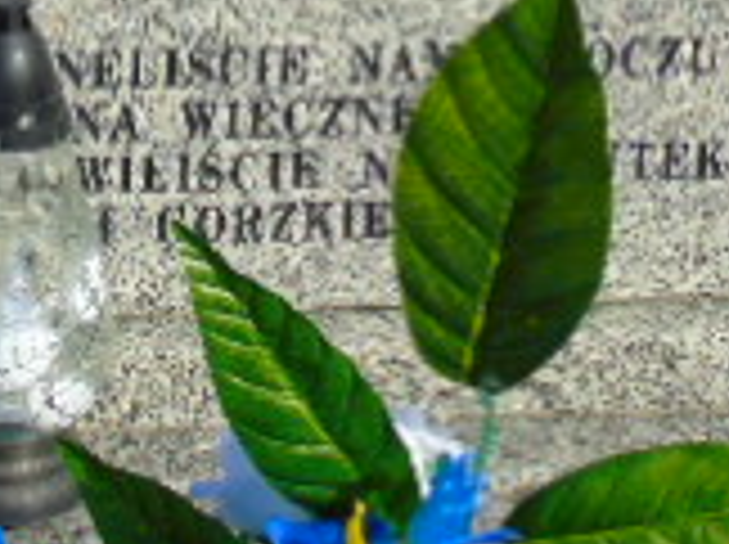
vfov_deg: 8.0
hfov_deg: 10.9
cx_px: 194
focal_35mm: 182
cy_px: -229
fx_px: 3827
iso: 80
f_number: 4.1
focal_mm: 8.2
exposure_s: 1/800
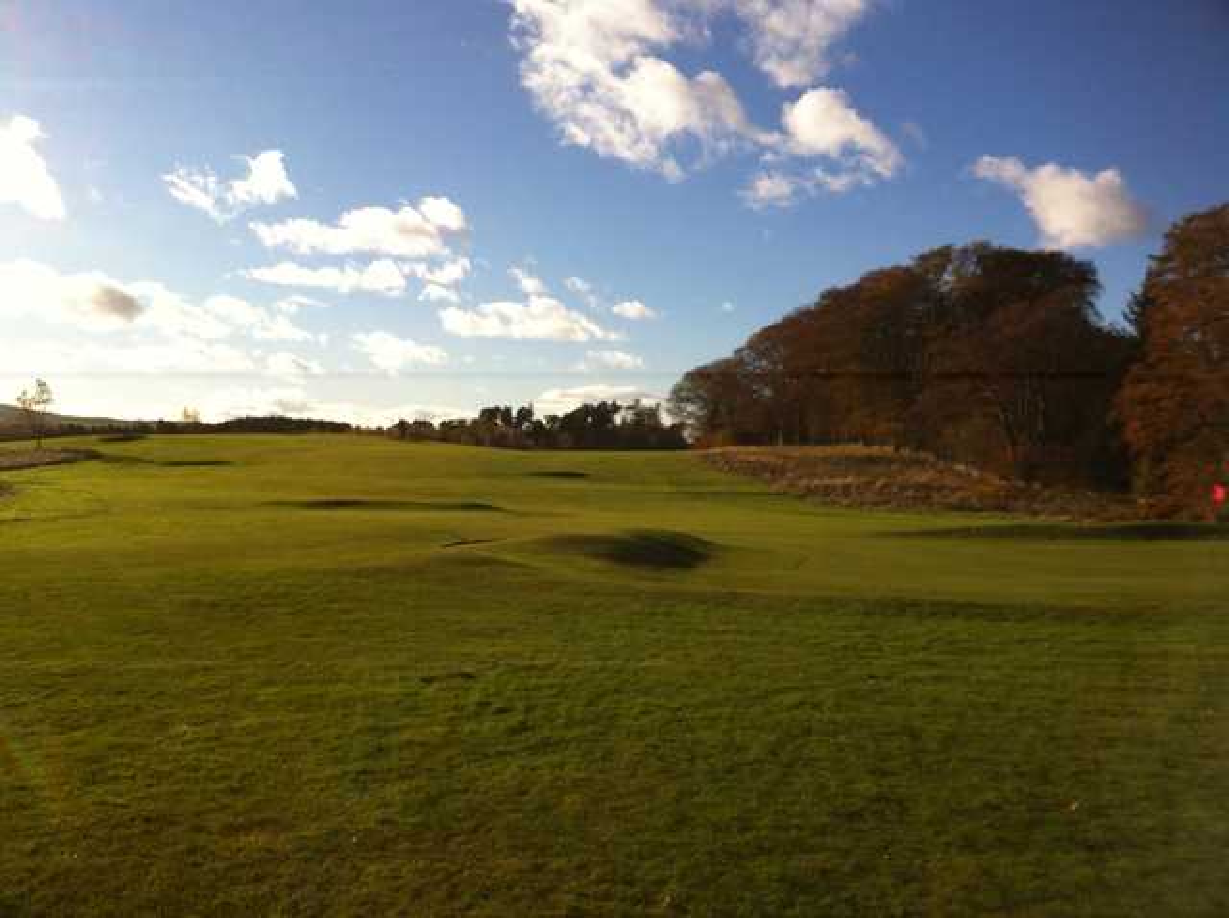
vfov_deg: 40.6
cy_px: 459
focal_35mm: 35
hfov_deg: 52.7
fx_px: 1241
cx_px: 614
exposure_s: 1/1676
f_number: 2.8
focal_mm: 3.85
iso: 80
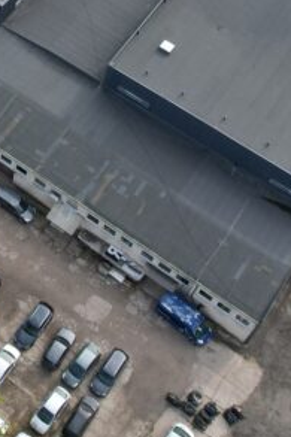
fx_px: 935
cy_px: -47
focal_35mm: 77
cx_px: -115
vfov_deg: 24.5
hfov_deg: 16.5
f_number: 2.8
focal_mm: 8.38
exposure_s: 1/640
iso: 130
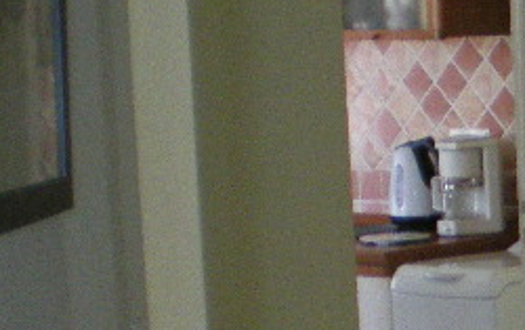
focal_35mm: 156
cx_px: 882
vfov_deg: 8.3
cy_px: 399
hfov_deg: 12.5
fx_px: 2235
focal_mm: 6.3
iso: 400
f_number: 3.1
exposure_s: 1/50
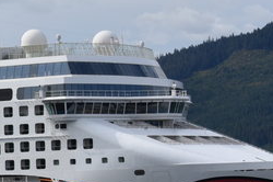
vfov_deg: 4.9
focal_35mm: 282
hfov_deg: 7.0
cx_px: -300
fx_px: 2136
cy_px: 182
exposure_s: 1/320
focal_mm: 55
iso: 100
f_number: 9
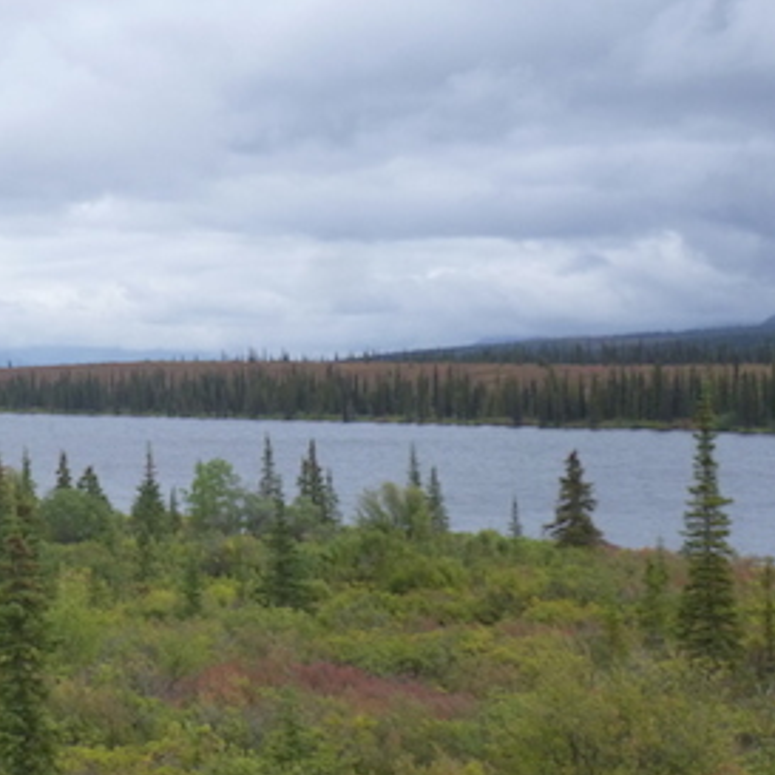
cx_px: 182
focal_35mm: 114
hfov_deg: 15.2
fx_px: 2888
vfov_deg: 15.3
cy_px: 517
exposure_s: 1/320
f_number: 4.2
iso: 160
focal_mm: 9.9
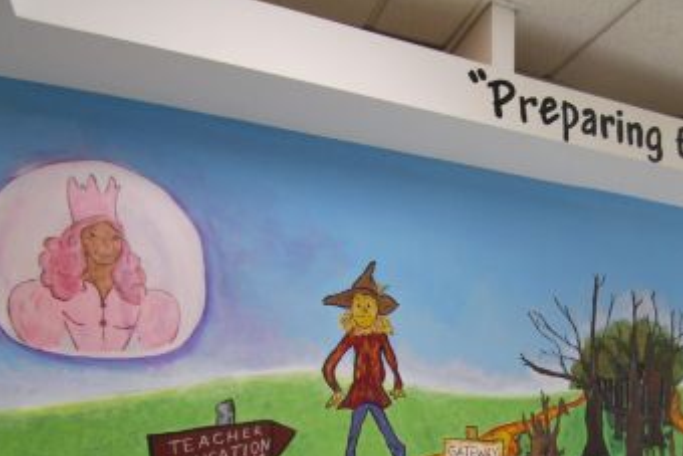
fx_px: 626
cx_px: 509
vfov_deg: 37.1
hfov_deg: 54.6
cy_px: 422
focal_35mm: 33
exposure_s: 1/50
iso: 400
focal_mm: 10
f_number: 3.5
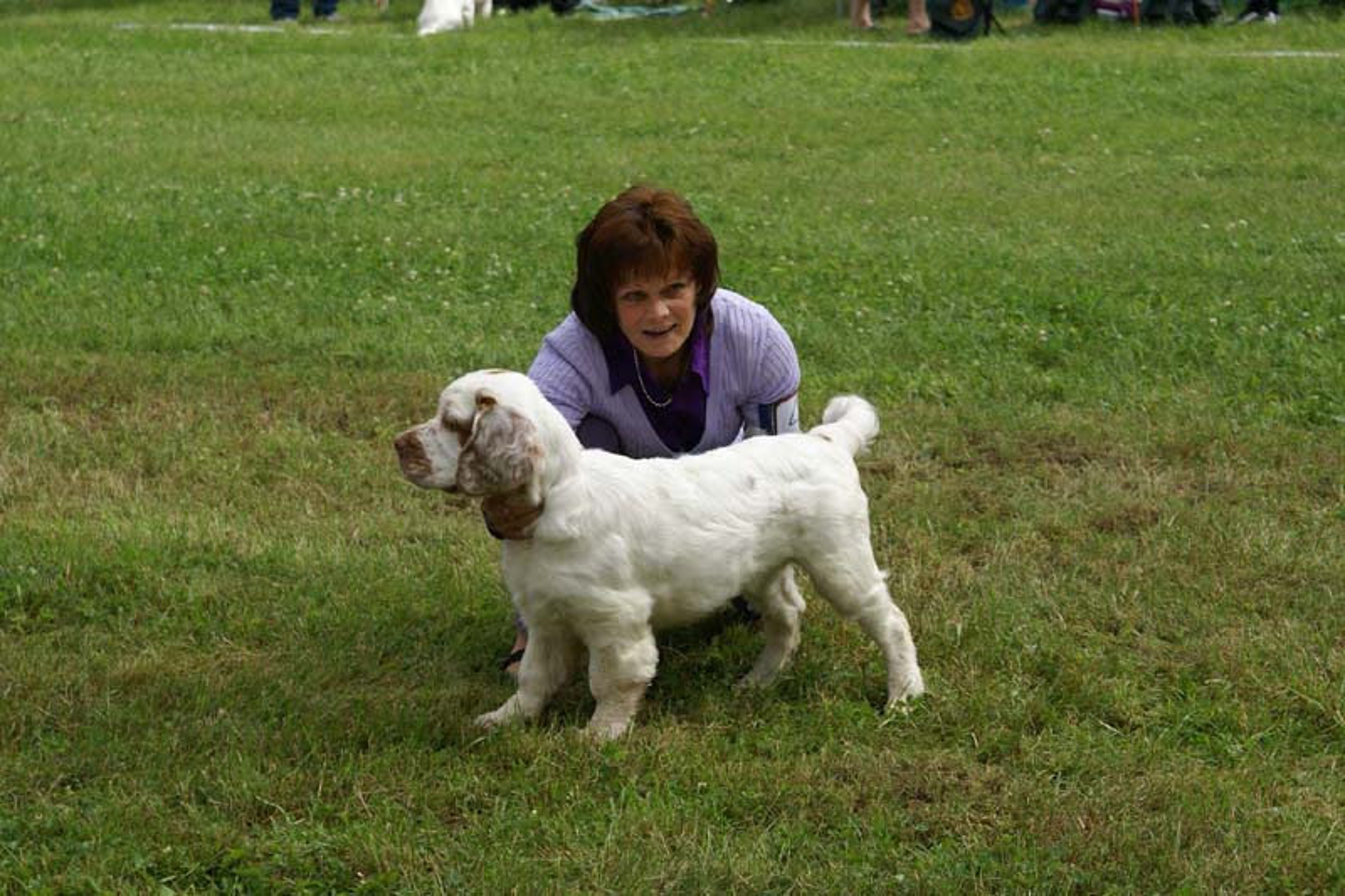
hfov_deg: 19.5
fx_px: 3922
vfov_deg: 13.0
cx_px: 672
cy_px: 448
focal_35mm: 105
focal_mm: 70
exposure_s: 1/250
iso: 100
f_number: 8
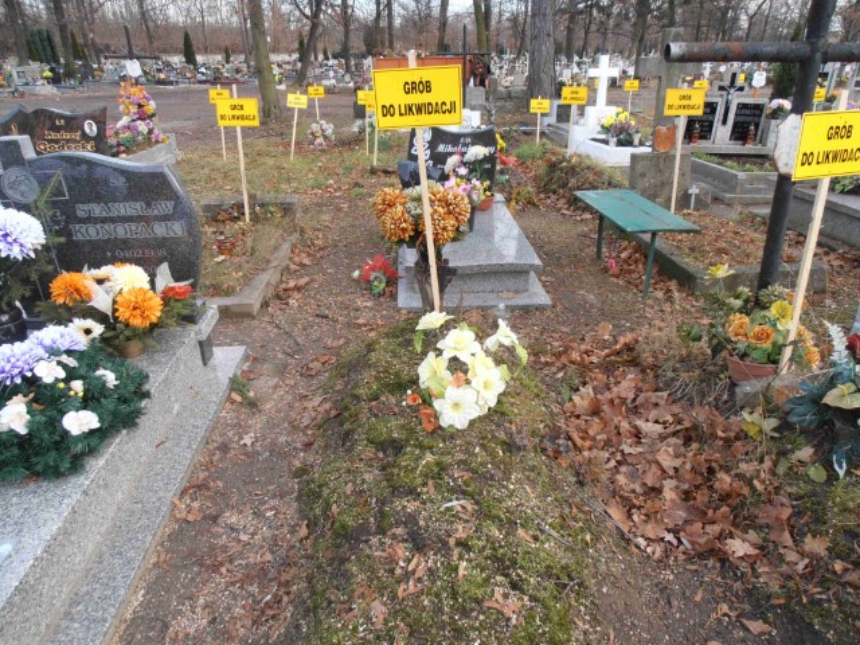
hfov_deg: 71.6
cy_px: 322
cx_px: 430
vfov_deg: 56.8
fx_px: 596
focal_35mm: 24
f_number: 3
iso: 80
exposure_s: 1/80
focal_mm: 4.2
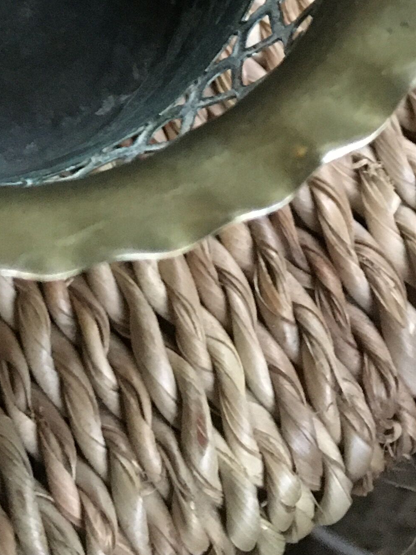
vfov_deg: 19.9
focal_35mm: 89
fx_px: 1427
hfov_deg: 16.3
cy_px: -203
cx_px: 1
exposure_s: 1/17
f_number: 2.2
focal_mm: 4.15
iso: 320
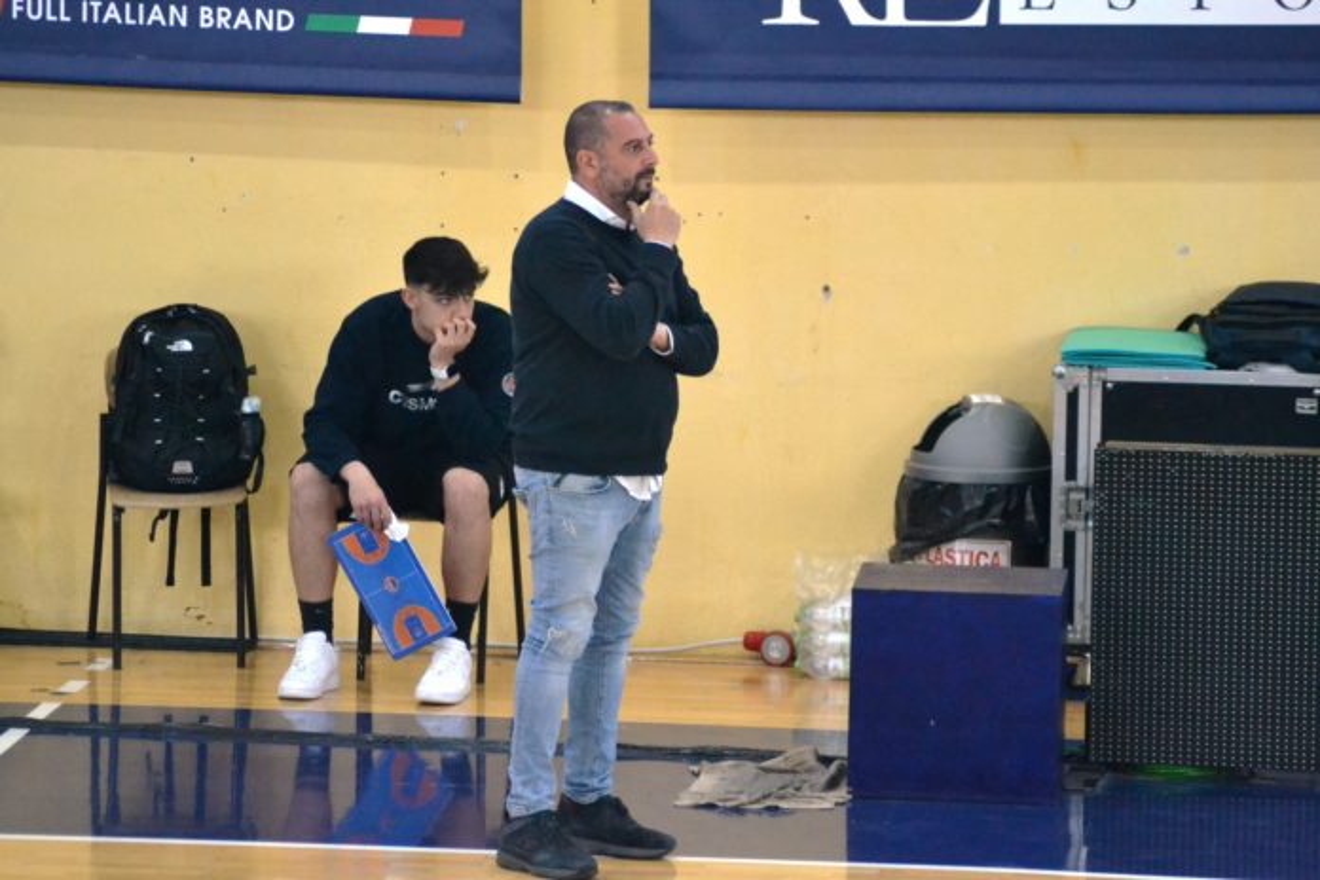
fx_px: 9899
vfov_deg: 5.1
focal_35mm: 270
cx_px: 660
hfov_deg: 7.6
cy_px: 440
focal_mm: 180
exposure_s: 1/500
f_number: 4.5
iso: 2800
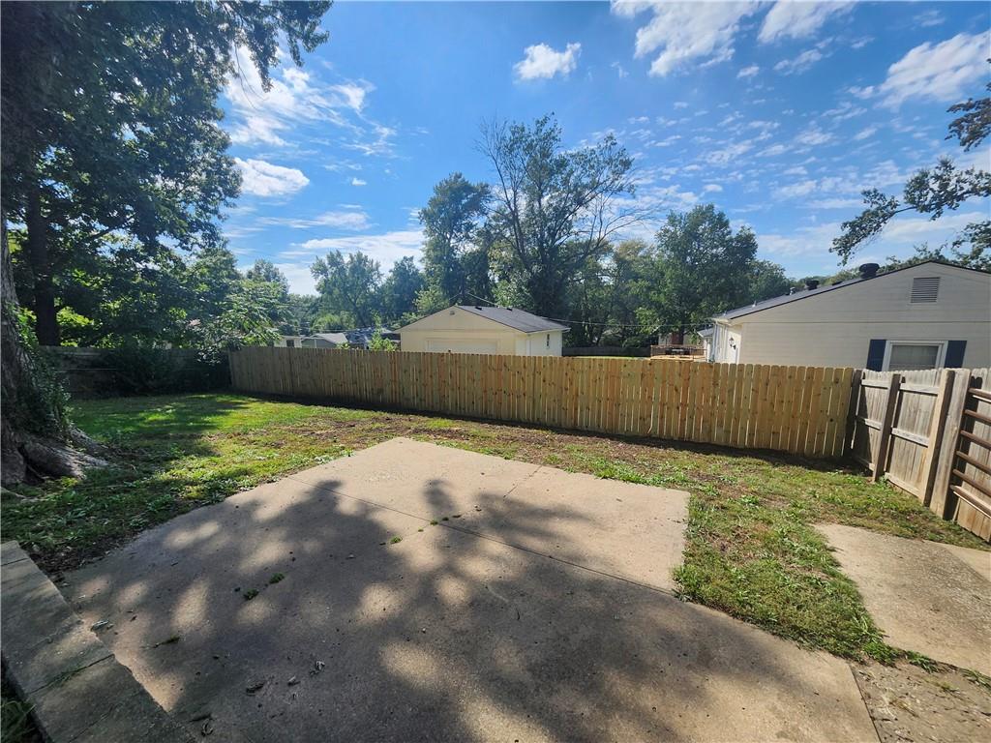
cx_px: 496
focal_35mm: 13
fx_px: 372
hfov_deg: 106.2
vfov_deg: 89.9
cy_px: 372
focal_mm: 1.74
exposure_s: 1/2077
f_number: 2.2
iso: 40
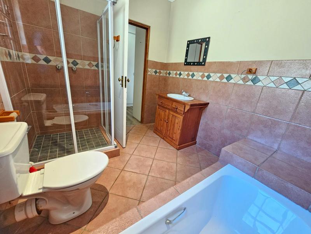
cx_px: 156
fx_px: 117
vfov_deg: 89.9
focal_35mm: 13
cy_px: 117
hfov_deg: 106.2
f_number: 2.2
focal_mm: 2.2
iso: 400
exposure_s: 1/33
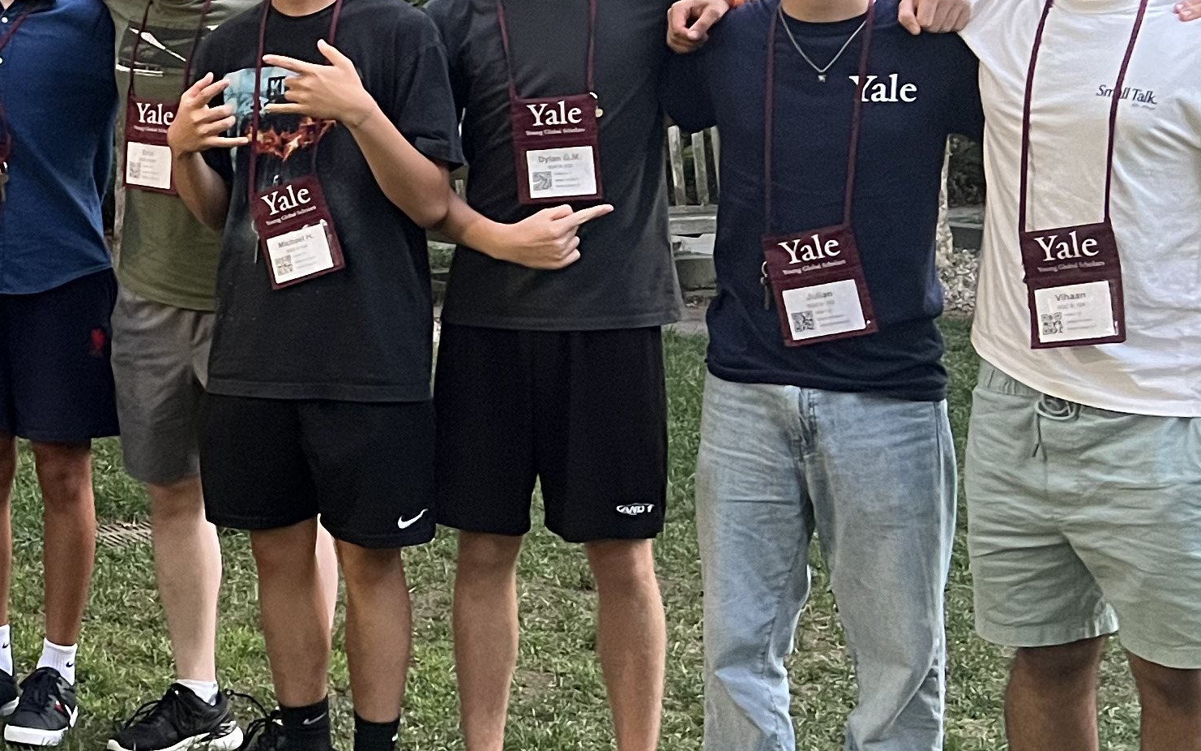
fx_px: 2455
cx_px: -277
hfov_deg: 24.6
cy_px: 115
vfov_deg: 17.2
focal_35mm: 75
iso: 640
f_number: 1.5
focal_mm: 5.7
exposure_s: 1/40
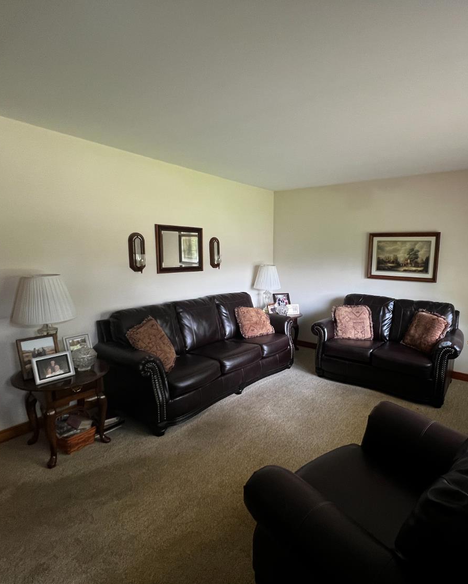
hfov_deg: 76.0
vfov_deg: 89.6
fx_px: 294
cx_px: 284
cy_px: 292
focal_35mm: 17
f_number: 1.8
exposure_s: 1/86
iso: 250
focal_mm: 1.57
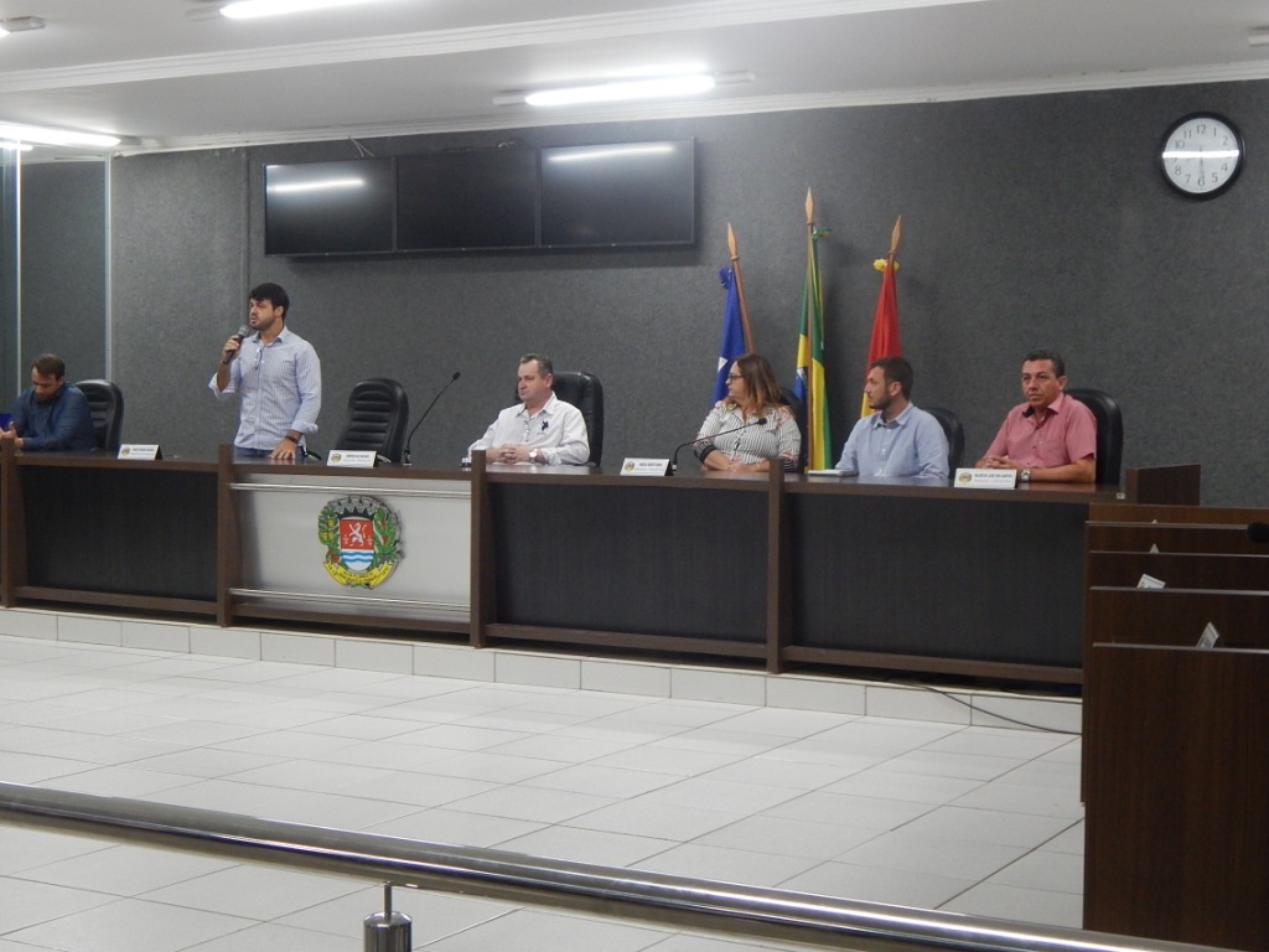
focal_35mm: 55
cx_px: 634
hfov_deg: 34.9
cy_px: 476
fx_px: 2016
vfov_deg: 26.6
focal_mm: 9.7
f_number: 3.8
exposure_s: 1/20
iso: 400
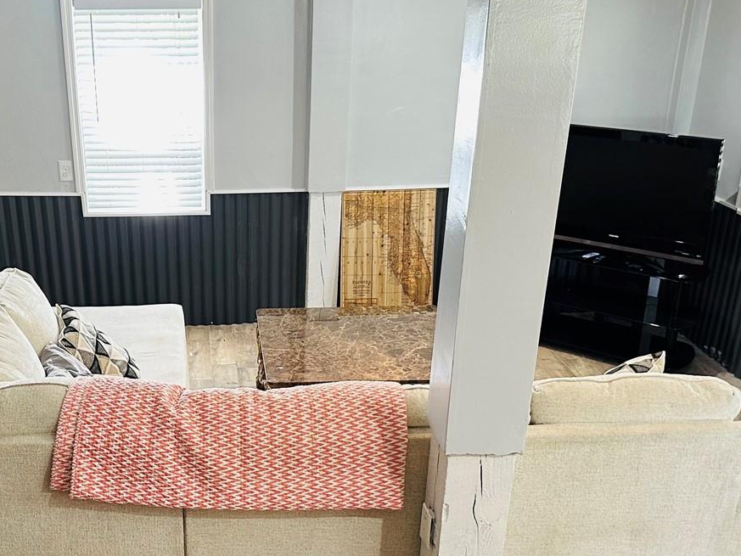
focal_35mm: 44
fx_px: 942
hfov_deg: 42.3
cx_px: 236
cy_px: 363
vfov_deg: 32.6
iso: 250
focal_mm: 6.86
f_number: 1.78
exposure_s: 1/60
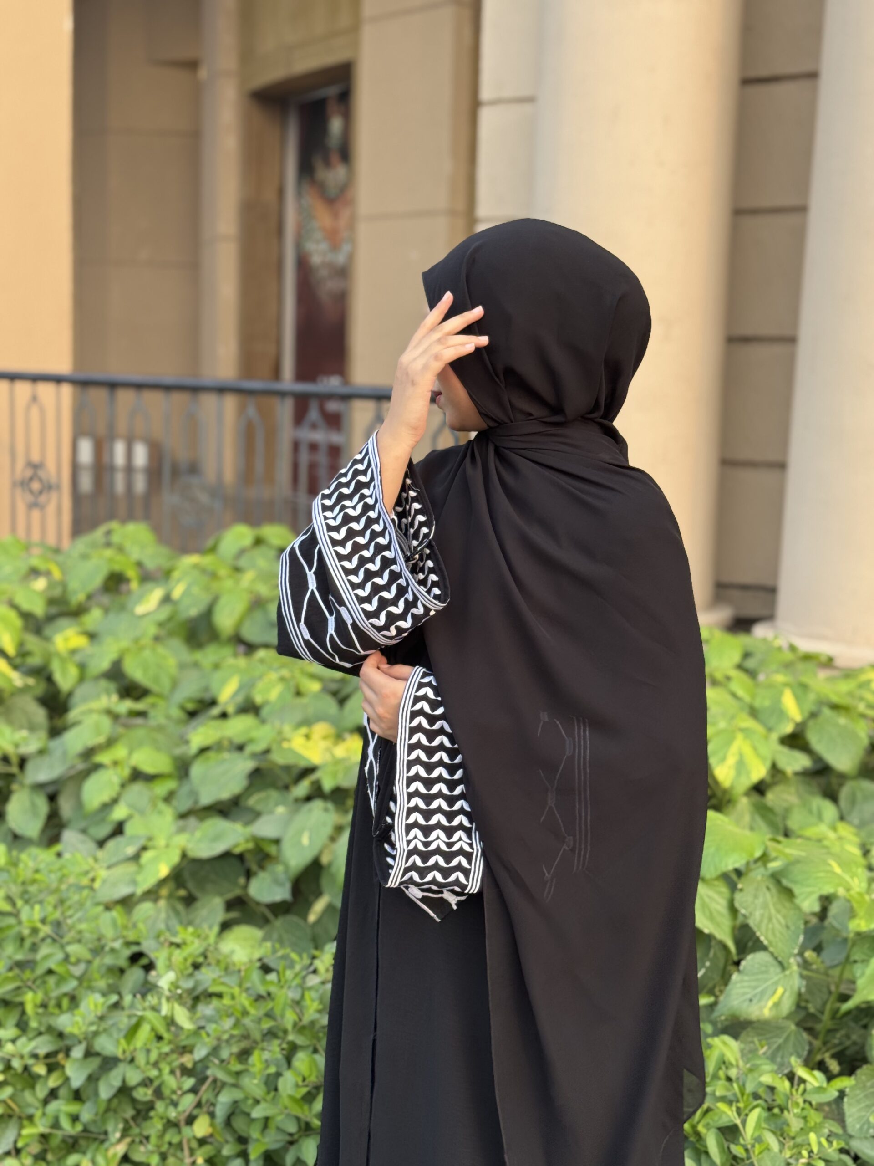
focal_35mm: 48
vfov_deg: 39.7
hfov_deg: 30.3
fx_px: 1616
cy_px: 583
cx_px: 437
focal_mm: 6.76
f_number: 1.78
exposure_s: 1/248
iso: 64
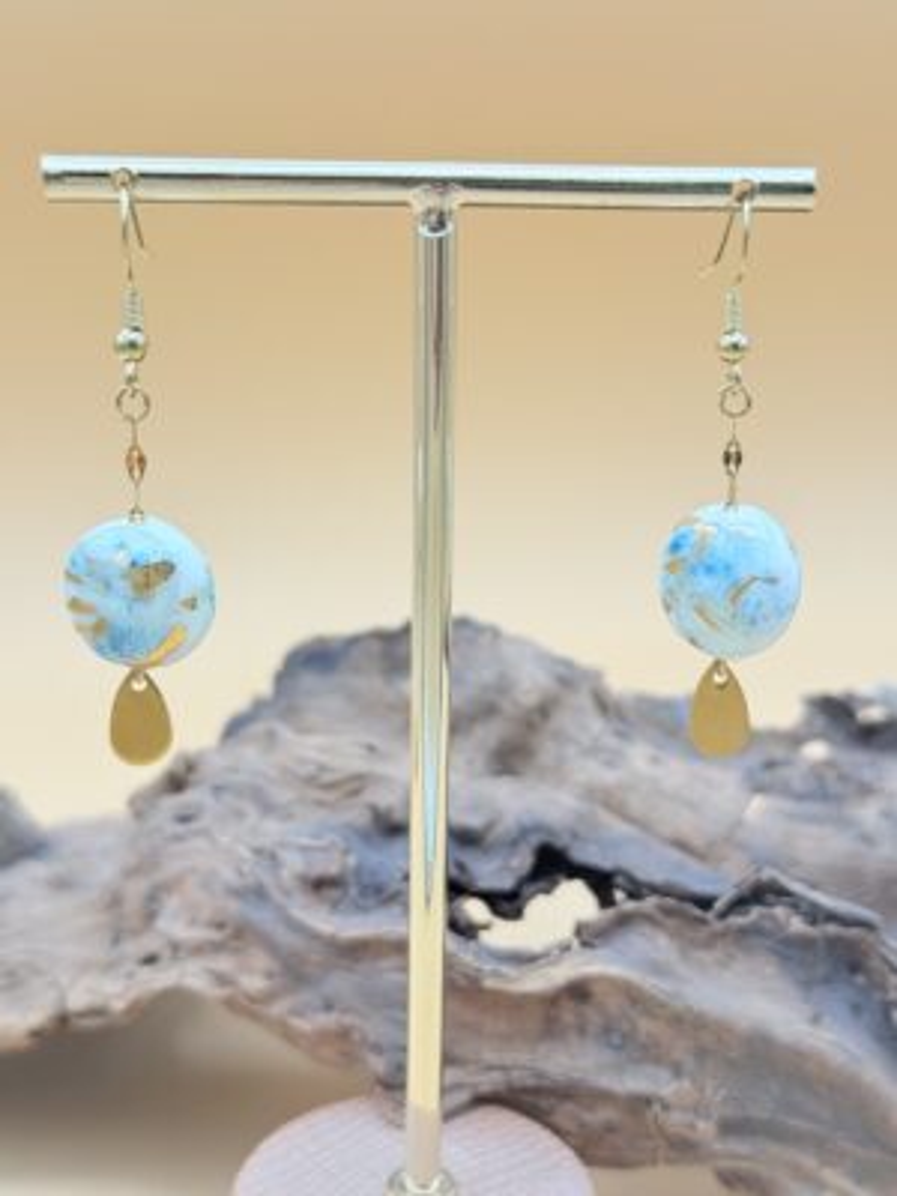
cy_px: 598
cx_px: 448
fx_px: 1658
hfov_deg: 30.3
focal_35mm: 48
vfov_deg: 39.7
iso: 50
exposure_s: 1/134
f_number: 1.78
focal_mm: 6.76
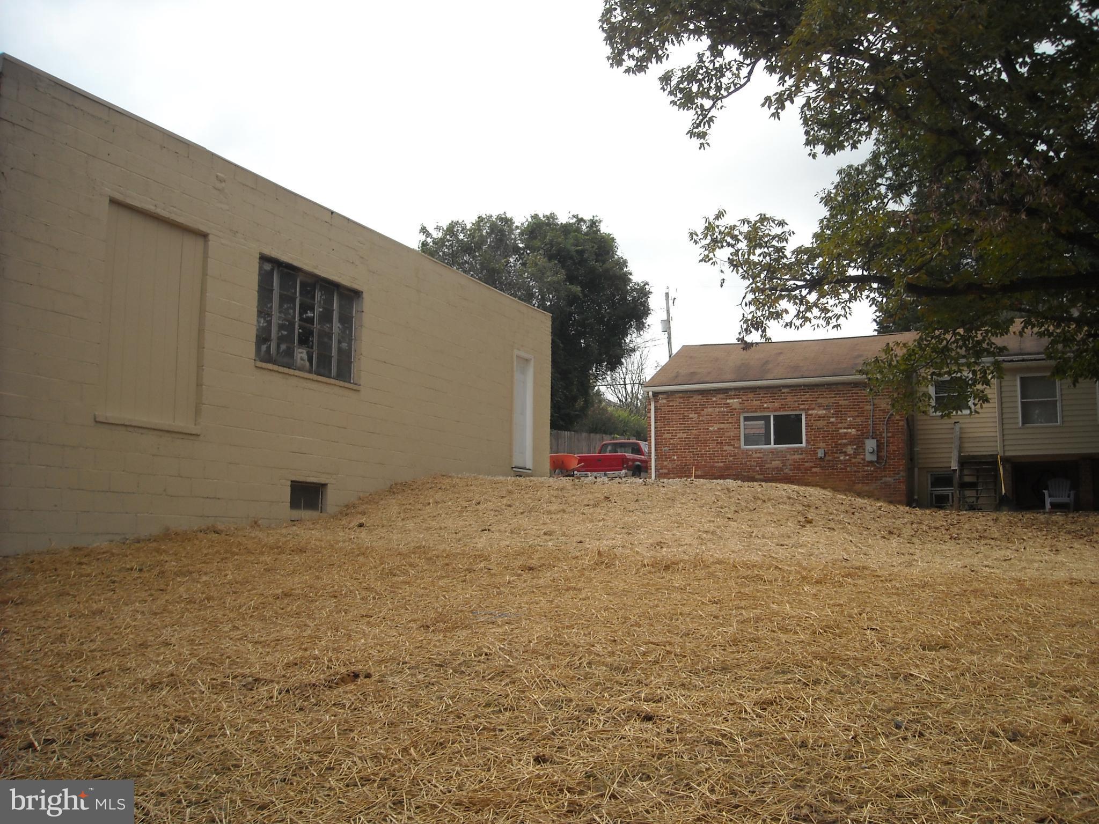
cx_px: 550
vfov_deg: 40.7
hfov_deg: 52.6
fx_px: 1111
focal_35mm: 35
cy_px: 412
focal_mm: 5.7
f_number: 5.6
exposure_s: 1/141
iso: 64
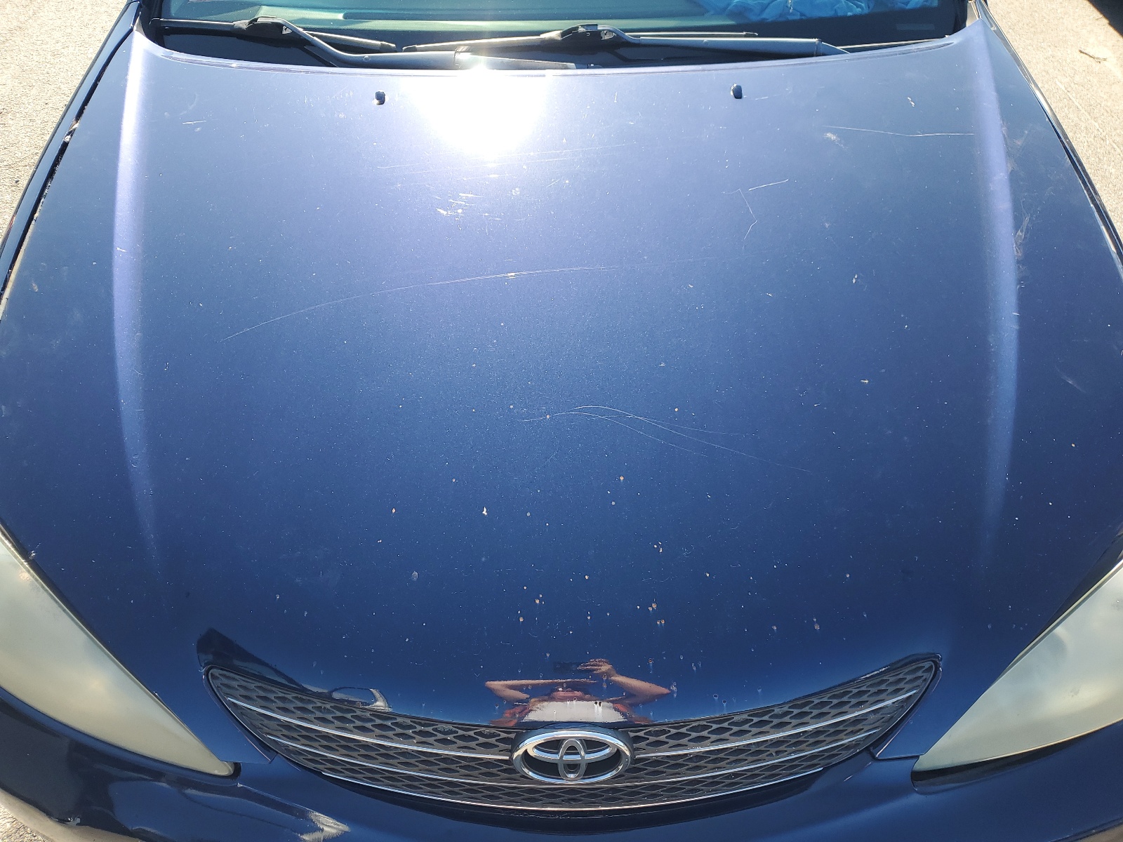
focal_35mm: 26
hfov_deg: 67.3
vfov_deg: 53.1
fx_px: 843
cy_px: 421
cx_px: 562
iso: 50
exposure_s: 1/526
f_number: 1.5
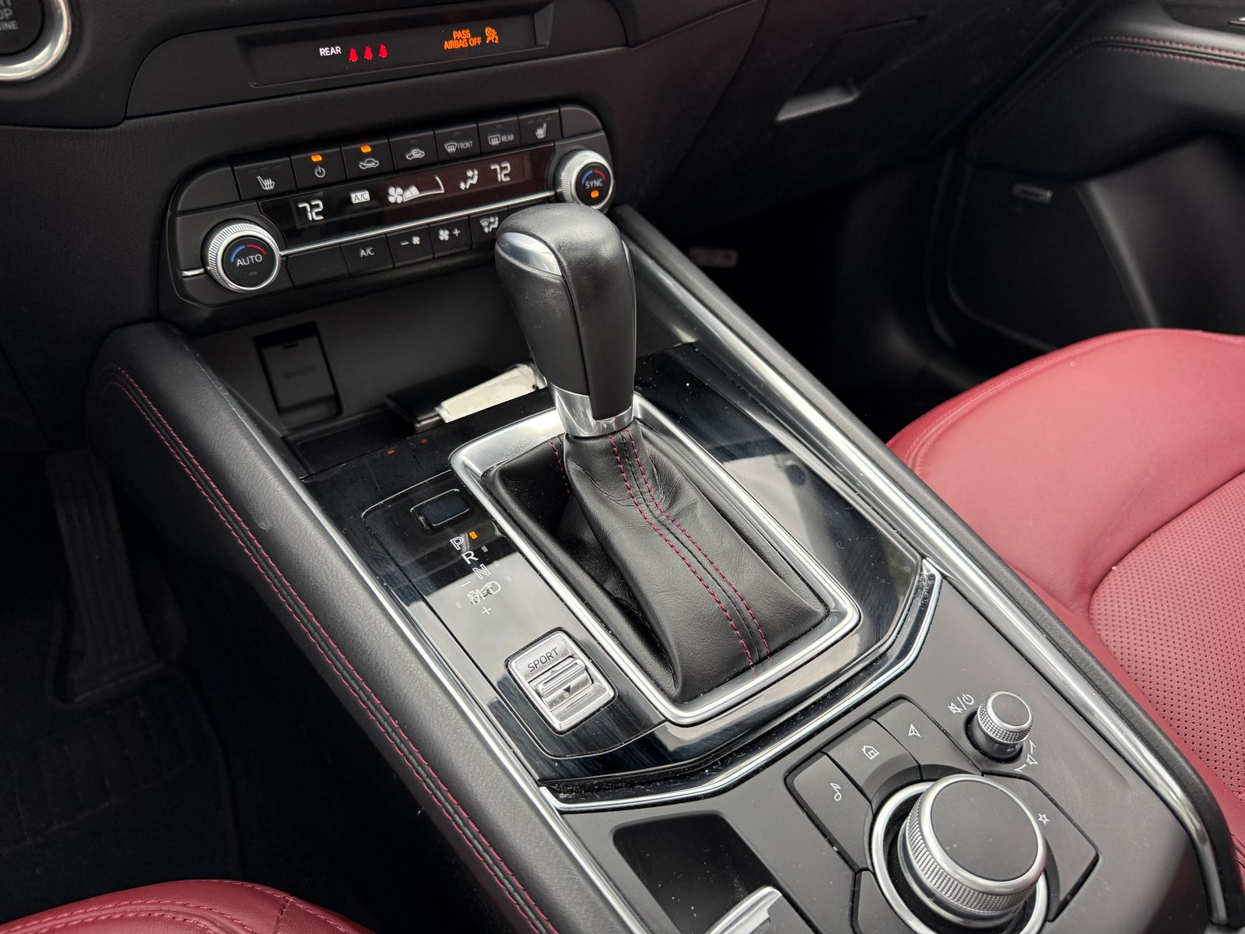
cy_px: 467
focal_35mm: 24
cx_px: 622
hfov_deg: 71.6
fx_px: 863
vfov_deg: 56.8
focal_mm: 6.76
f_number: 1.78
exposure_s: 1/121
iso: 200
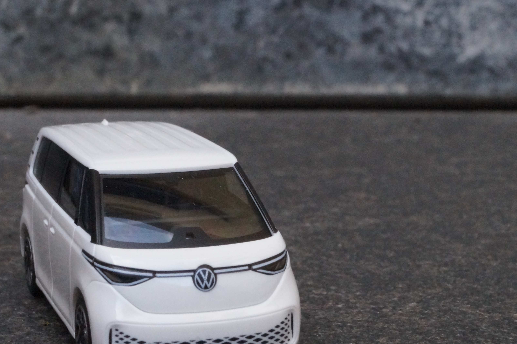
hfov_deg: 22.6
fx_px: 1290
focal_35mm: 90
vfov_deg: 15.2
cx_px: 187
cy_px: 181
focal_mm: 35
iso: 2500
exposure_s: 1/60
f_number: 22
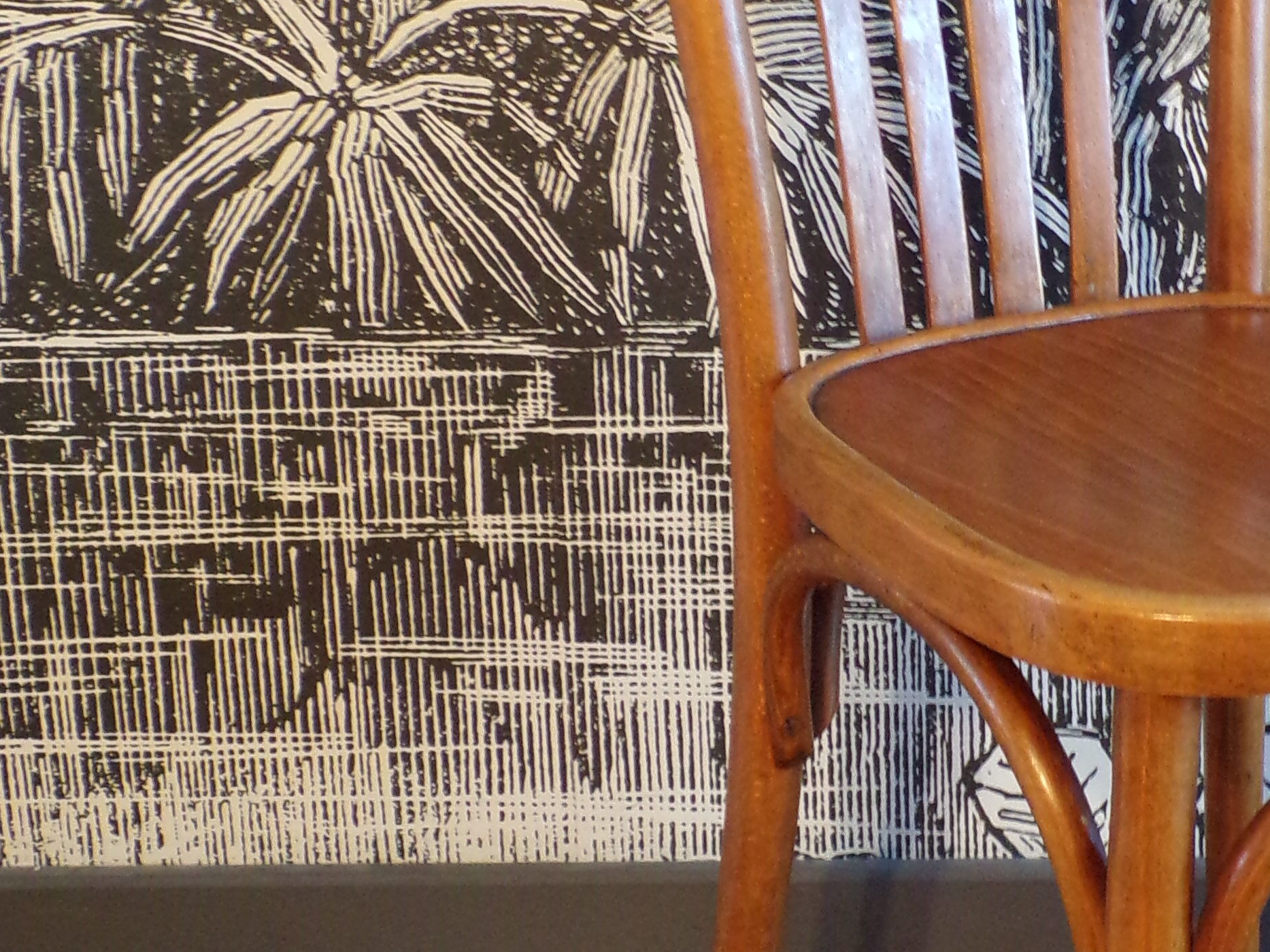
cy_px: 497
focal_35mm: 79
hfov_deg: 24.0
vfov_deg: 18.7
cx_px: 1157
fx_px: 2898
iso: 304
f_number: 3.2
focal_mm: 5.8
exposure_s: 1/17
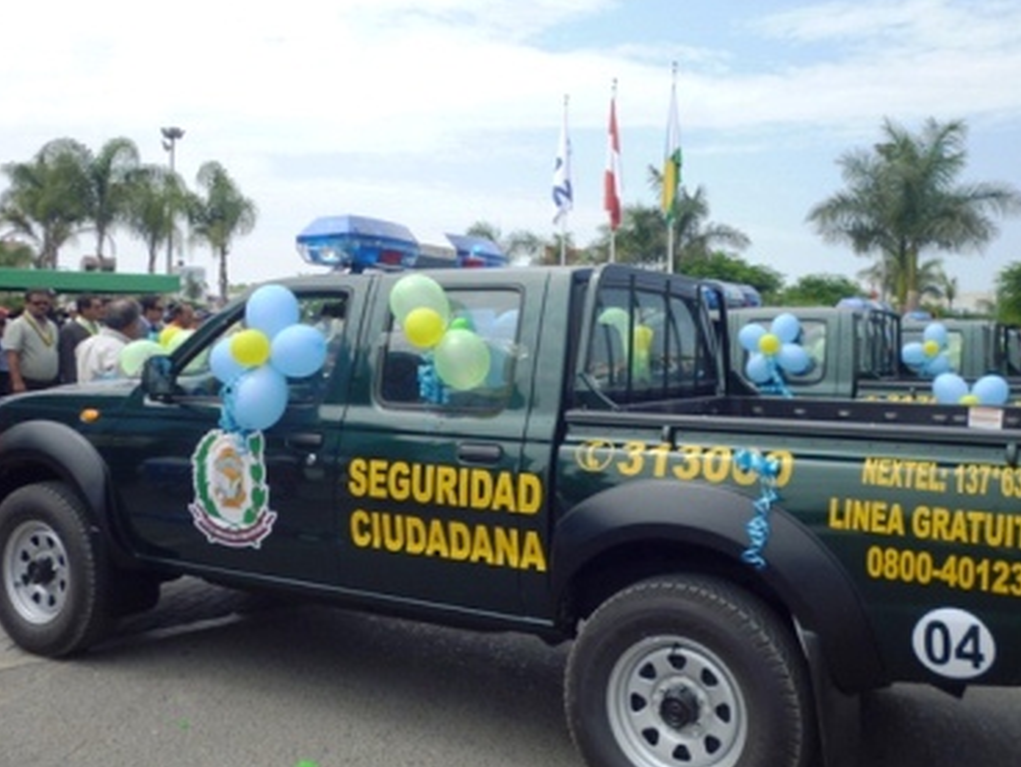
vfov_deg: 41.8
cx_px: 556
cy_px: 357
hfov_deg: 53.9
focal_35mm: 34
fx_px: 1003
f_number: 9
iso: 100
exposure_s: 1/80
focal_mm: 5
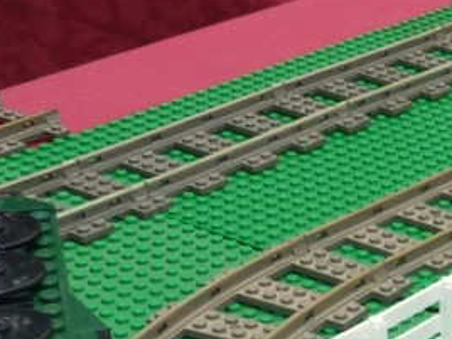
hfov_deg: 15.7
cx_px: 762
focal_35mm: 111
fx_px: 1449
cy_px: 533
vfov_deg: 12.6
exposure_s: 1/30
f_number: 3.4
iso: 100
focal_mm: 4.7
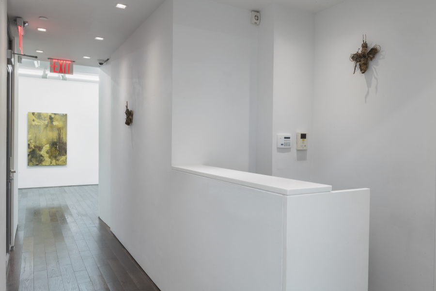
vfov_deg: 46.4
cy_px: 146
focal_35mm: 28
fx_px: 339
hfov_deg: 65.5
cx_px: 218
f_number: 22
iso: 250
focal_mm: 28
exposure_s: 1
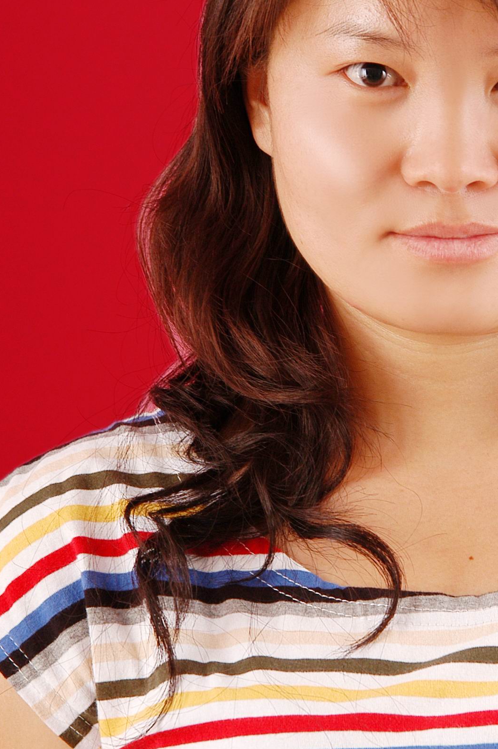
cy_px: 310
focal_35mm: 214
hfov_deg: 6.4
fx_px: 4447
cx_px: 448
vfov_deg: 9.6
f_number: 6.3
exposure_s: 1/125
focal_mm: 75
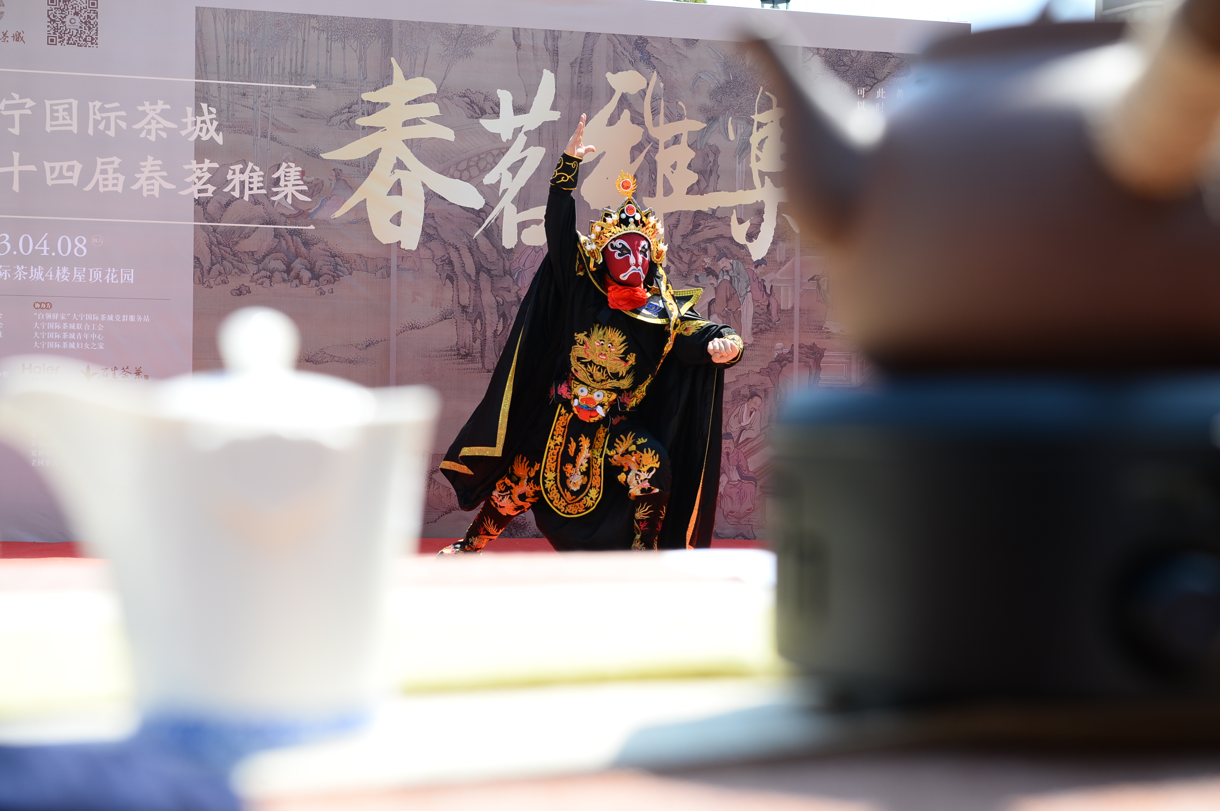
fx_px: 1760
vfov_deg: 25.9
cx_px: 610
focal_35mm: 52
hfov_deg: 38.2
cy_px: 406
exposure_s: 1/400
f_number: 5.6
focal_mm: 52
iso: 200
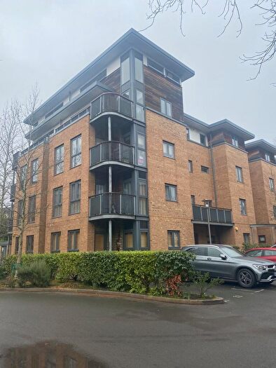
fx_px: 276
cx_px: 138
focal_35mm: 26
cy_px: 184
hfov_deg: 53.1
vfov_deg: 67.3
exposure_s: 1/990
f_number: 1.8
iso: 32
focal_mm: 4.25
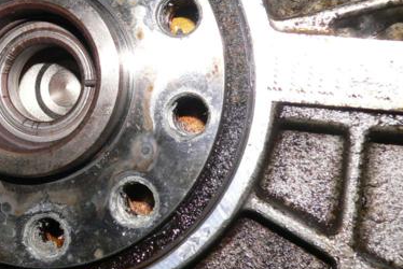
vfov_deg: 21.2
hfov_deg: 30.7
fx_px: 717
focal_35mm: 64
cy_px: 90
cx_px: 84
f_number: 4
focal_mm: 6
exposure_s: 1/60
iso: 100
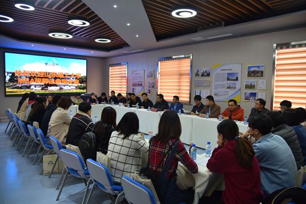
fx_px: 204
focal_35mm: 24
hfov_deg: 73.7
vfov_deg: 53.2
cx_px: 153
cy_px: 102
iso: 560
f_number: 4
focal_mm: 24
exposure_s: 1/60
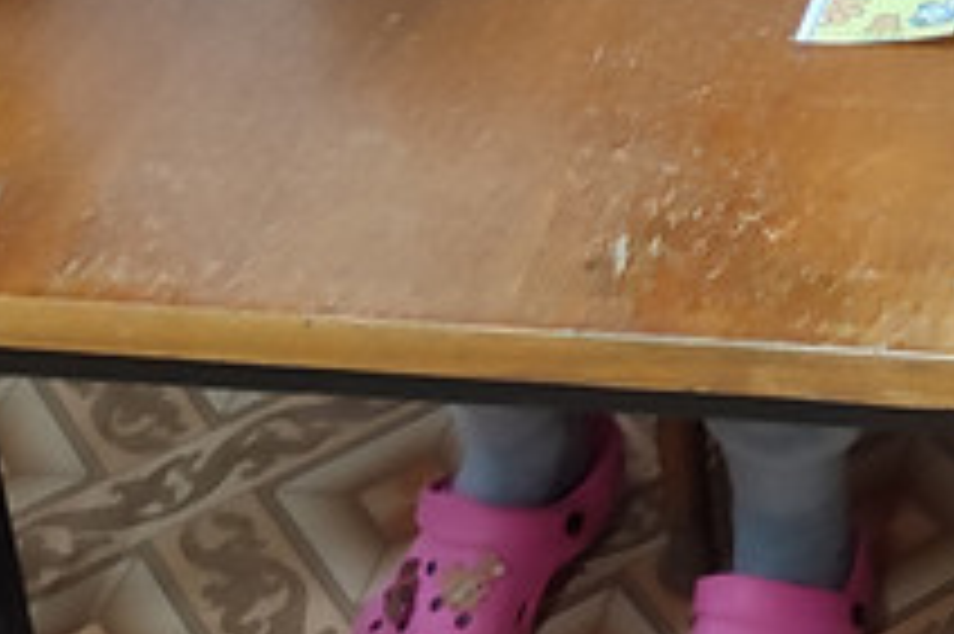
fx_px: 3469
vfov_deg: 9.7
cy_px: -679
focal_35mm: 131
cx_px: 1330
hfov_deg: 14.8
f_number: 1.89
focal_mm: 5.95
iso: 225
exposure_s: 1/50
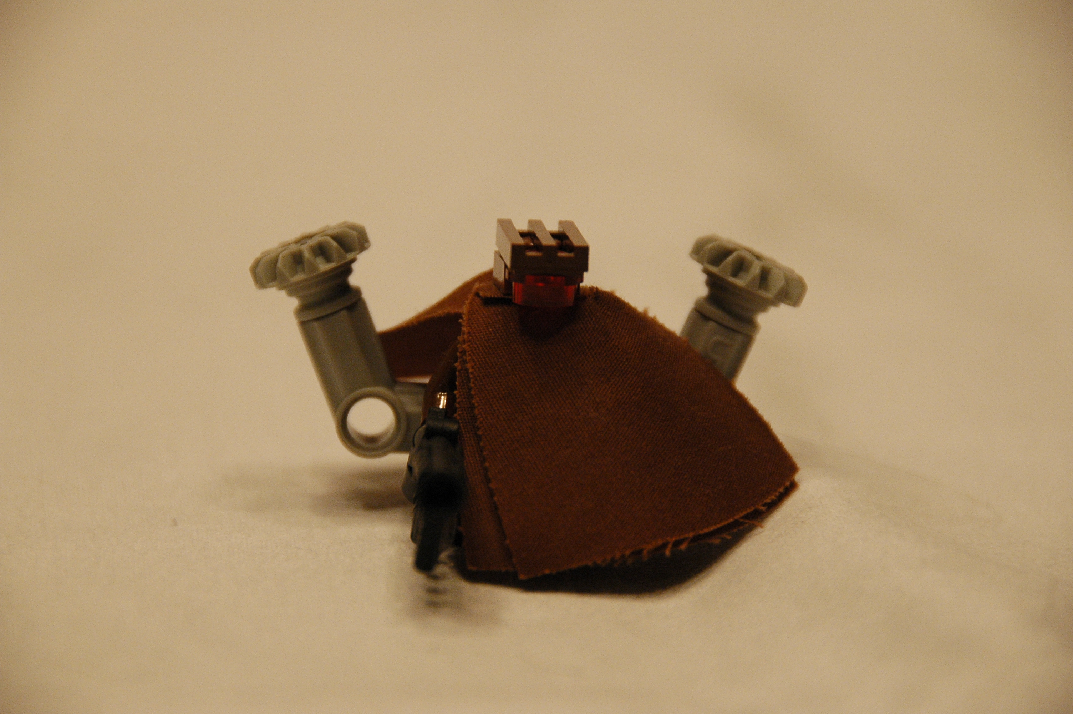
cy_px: 357
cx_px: 536
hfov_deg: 6.9
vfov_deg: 4.6
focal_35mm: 300
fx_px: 8934
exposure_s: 1/30
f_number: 5.6
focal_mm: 200
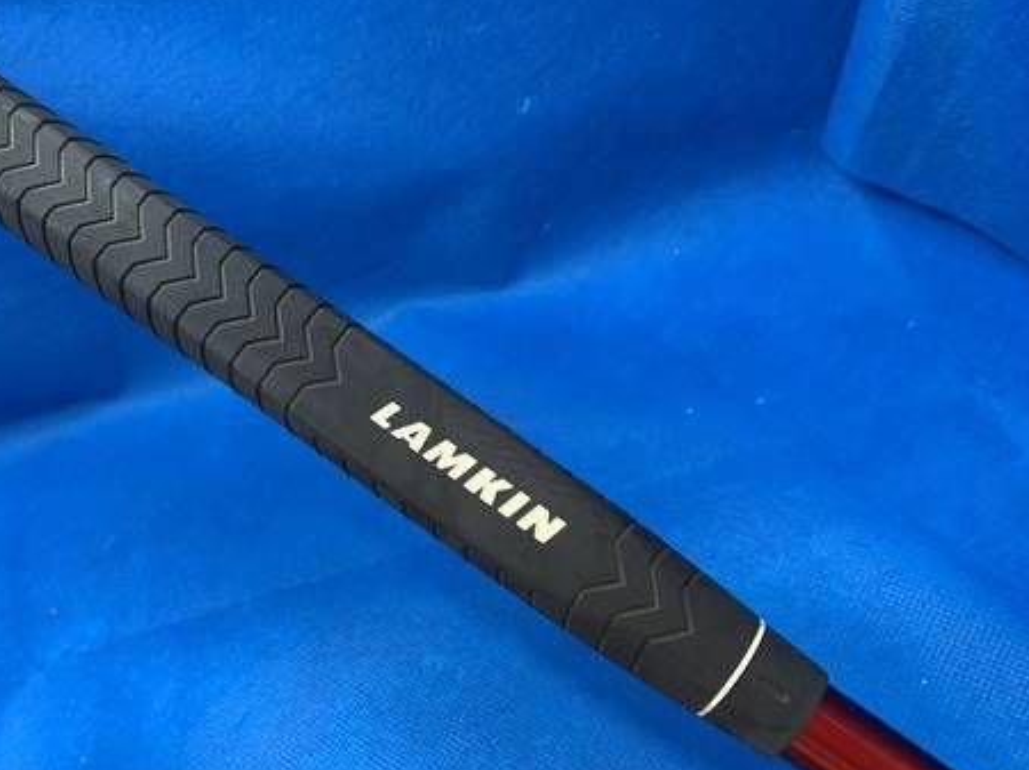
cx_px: 316
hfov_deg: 49.0
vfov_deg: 38.6
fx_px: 1099
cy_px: 388
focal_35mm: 37
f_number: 1.8
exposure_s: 1/60
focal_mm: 4.25
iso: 160
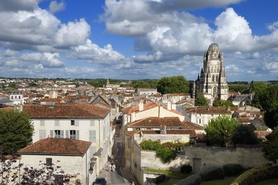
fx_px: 293
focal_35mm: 38
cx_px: 139
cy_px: 92
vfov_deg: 35.0
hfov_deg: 50.7
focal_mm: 38
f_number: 11
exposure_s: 1/640
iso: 200
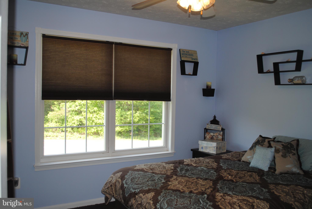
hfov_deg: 57.2
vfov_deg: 40.1
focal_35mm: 33
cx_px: 156
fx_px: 286
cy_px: 104
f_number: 4
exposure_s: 1/125
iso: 180
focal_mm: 22
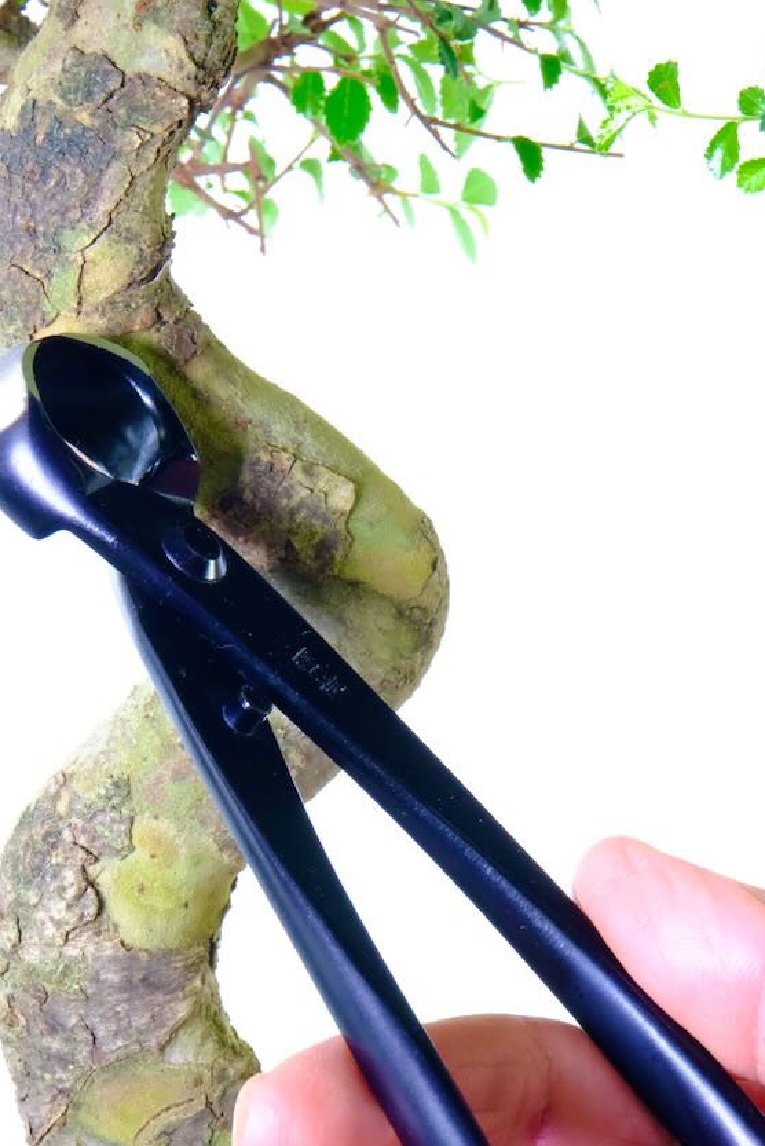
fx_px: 9395
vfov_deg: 7.0
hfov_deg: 4.7
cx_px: 355
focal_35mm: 295
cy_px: 872
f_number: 18
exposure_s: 1/8
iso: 3200
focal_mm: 128
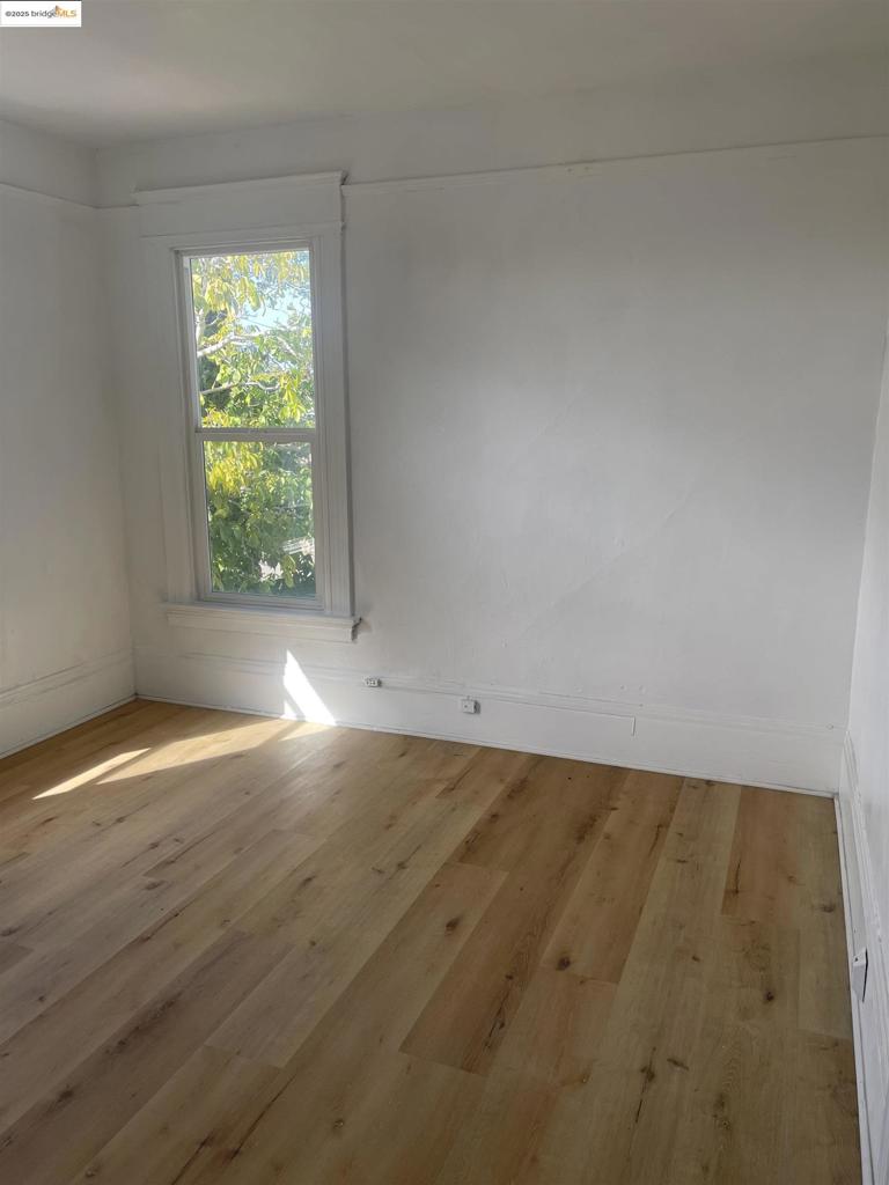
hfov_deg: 54.9
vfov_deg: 69.4
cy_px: 592
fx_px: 856
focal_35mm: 25
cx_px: 444
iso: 32
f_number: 1.6
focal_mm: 5.1
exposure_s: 1/200
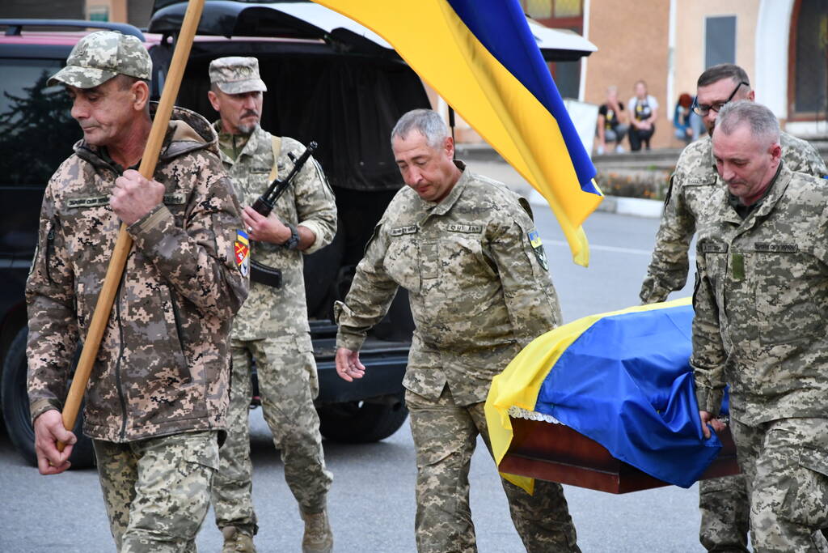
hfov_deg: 13.1
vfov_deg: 8.7
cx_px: 414
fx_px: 3611
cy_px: 276
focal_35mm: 157
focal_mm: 105
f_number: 5.6
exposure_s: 1/250
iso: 1800
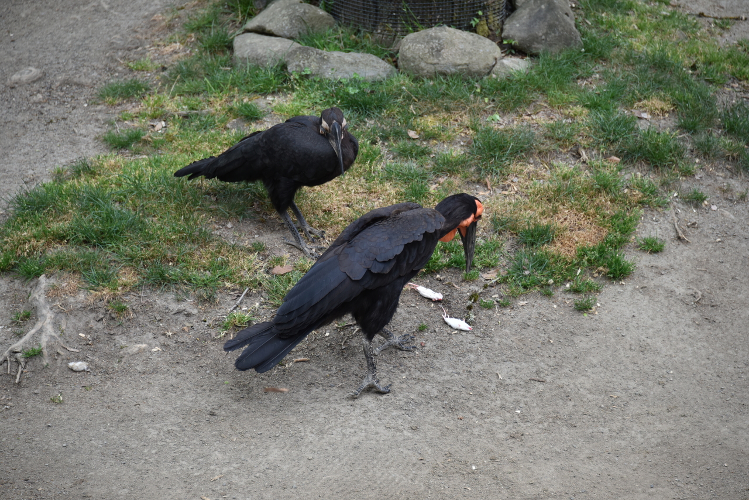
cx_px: 374
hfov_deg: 10.8
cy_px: 250
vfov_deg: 7.2
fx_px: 3954
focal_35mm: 190
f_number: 5.6
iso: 500
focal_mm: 190
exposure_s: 1/400
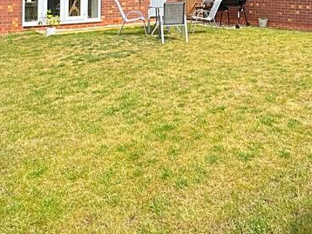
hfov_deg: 45.8
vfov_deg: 32.0
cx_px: 217
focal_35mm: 40
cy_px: -20
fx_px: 361
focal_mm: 2.22
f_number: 2.2
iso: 50
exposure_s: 1/2083
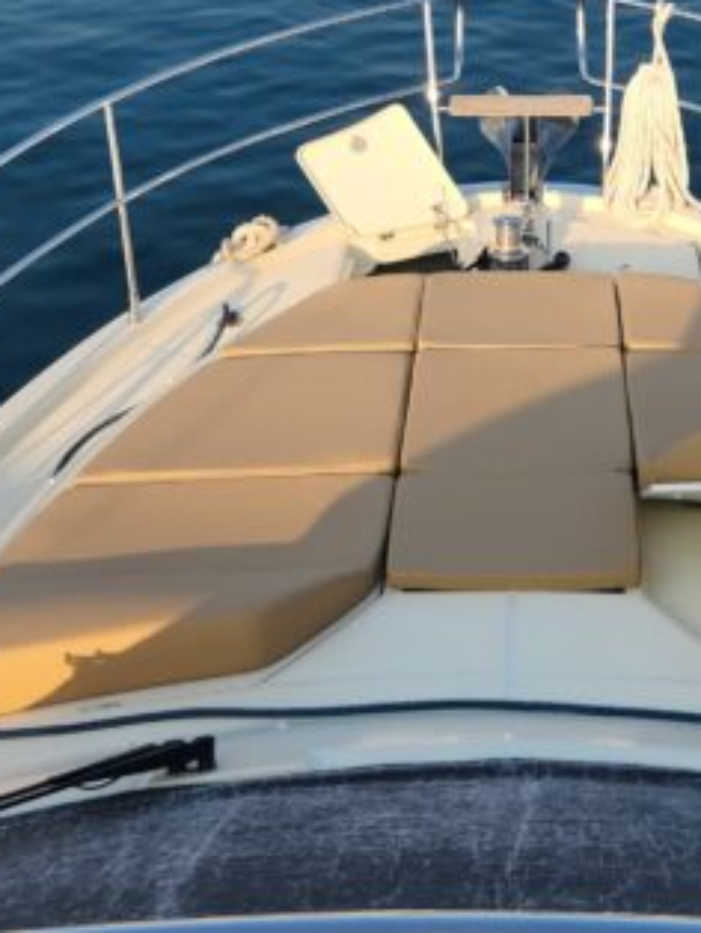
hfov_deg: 19.5
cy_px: -71
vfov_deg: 24.4
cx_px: 529
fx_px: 2022
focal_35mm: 75
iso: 20
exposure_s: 1/761
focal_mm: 5.4
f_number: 1.8
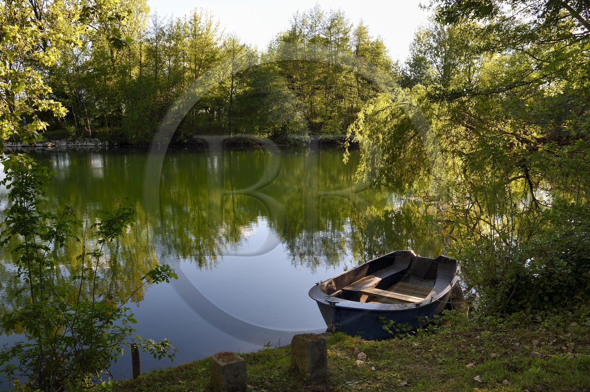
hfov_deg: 62.0
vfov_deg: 43.6
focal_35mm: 30
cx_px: 295
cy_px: 196
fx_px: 491
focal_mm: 30
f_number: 10
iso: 200
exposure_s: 1/100
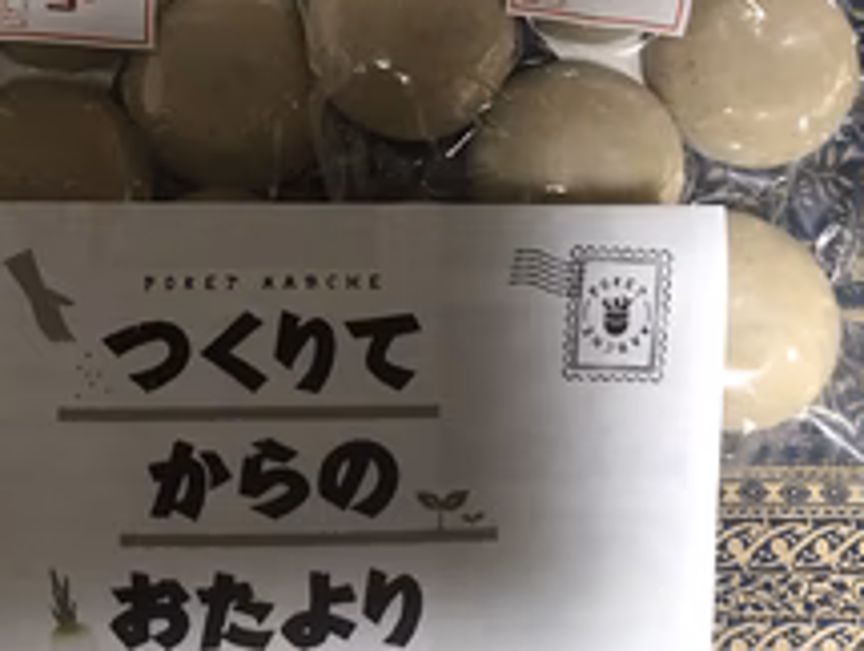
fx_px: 1300
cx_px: 305
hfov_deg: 36.5
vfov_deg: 27.5
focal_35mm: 52
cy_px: 129
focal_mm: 3.99
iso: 64
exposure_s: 1/15
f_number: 1.8
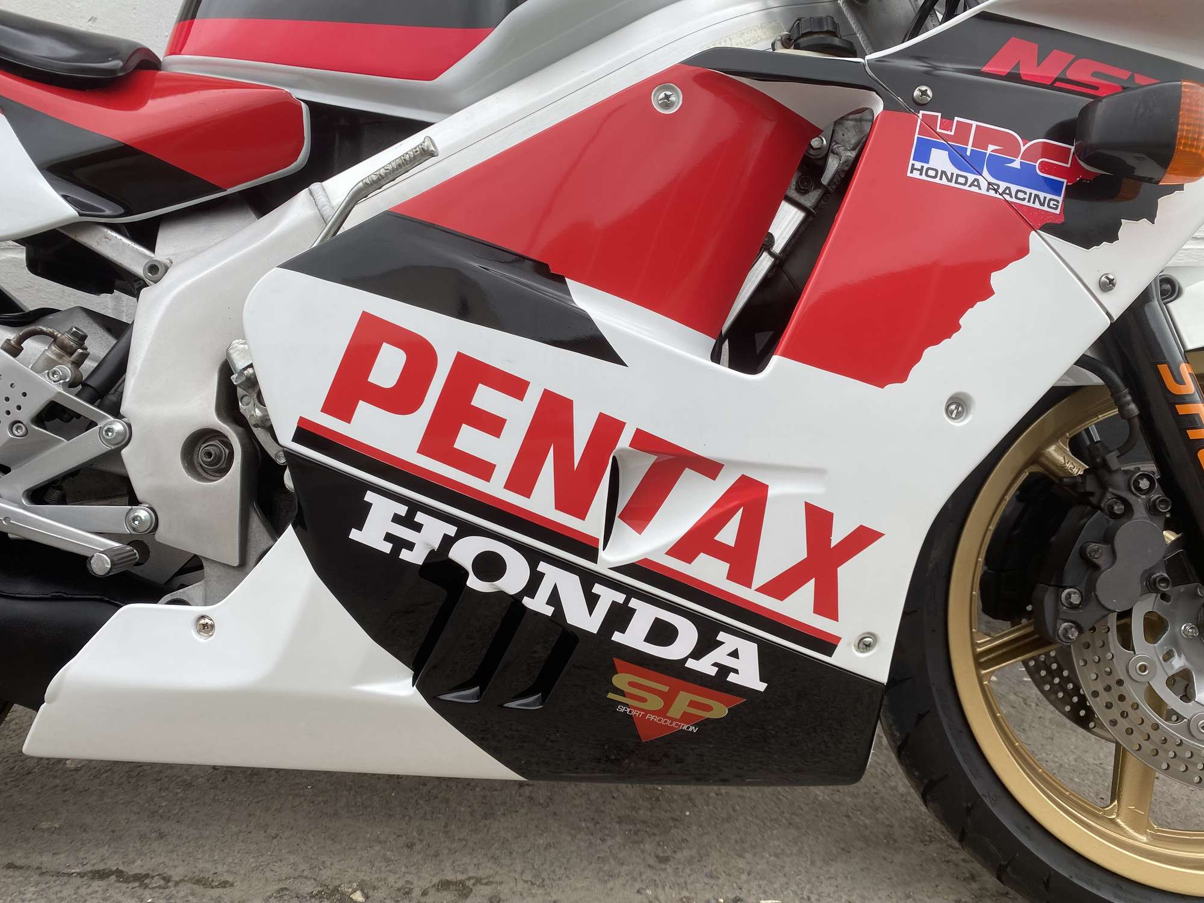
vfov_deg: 53.1
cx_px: 602
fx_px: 904
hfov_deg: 67.3
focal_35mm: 26
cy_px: 452
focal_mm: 4.25
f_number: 1.8
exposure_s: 1/690
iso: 32
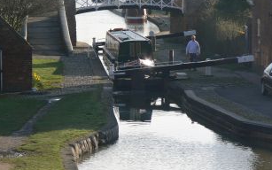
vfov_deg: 7.3
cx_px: 153
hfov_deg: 11.7
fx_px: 1327
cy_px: 94
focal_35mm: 179
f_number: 5.6
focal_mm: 24.1
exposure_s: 1/250
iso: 80
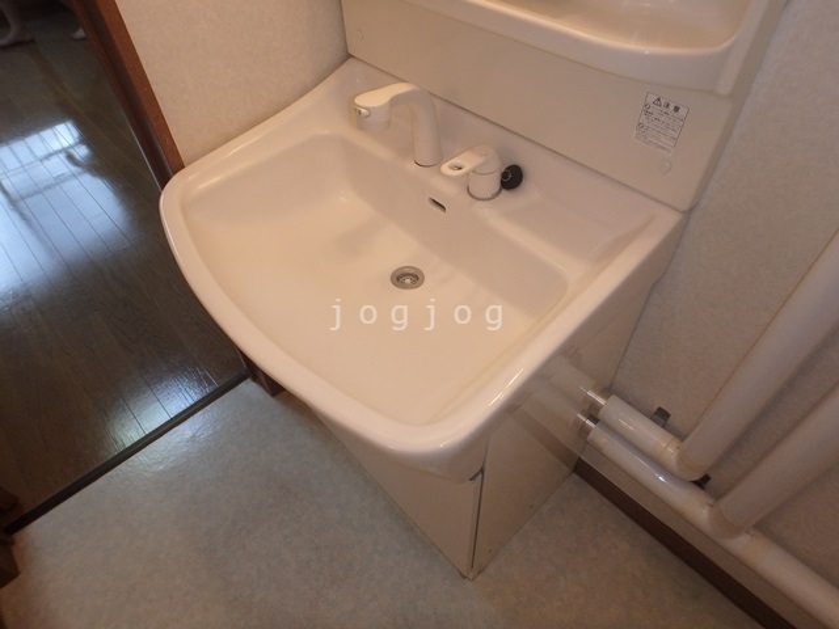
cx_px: 420
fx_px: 509
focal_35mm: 21
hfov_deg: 79.0
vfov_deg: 63.4
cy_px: 314
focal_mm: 3.7
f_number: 3.5
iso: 200
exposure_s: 1/40
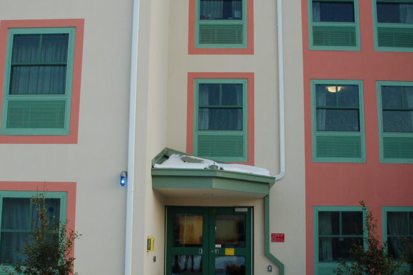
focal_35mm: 42
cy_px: 170
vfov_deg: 31.7
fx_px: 482
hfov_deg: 46.4
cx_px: 201
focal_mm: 18
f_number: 5.6
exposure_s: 1/125
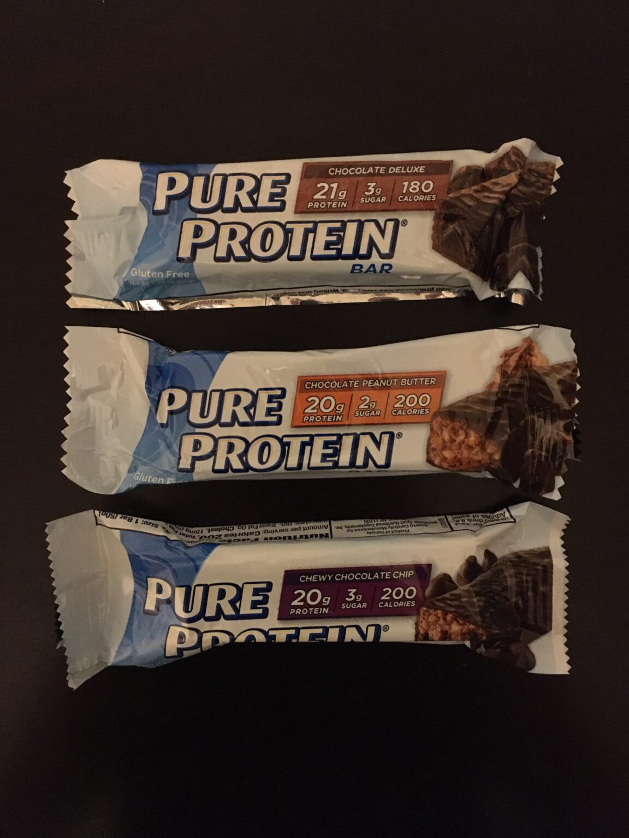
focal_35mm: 29
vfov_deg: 61.7
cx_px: 314
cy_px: 419
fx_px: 703
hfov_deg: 48.2
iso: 320
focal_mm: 4.15
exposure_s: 1/15
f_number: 2.2
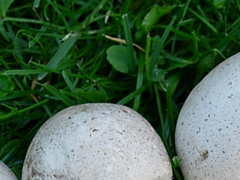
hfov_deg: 18.4
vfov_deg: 13.2
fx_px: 742
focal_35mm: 107
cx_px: 107
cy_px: 249
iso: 79
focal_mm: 7.8
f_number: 2.8
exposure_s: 1/32
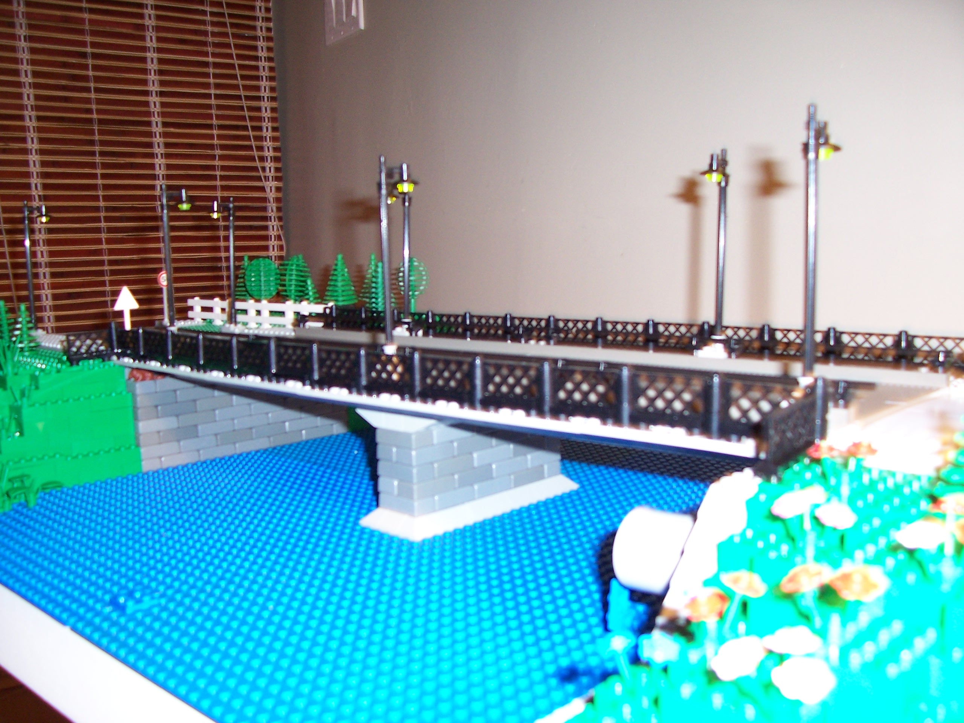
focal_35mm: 34
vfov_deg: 41.8
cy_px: 362
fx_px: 947
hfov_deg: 54.0
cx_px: 482
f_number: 2.7
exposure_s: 1/2
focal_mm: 5.6
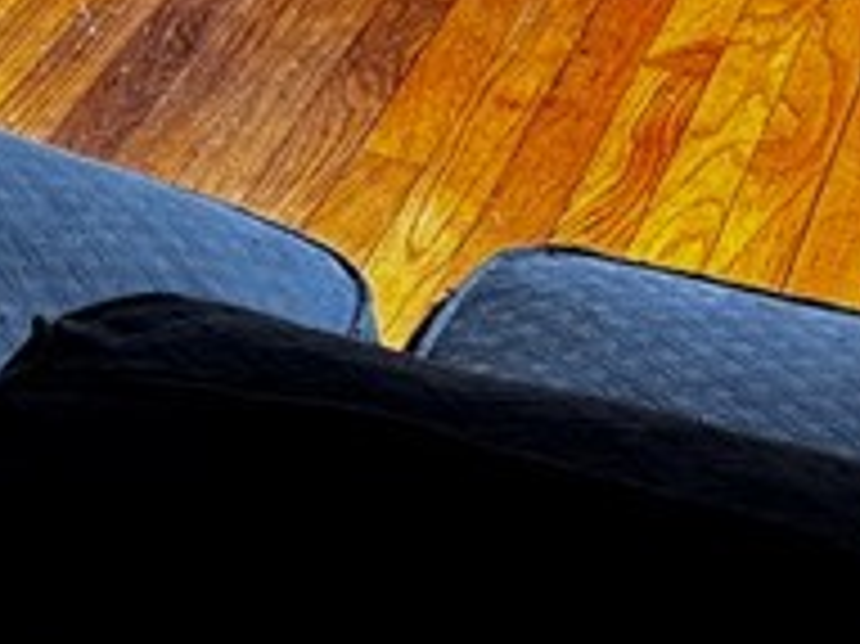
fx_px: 3203
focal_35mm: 129
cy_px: -959
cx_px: -729
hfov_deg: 13.6
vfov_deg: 9.9
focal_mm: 6.76
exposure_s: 1/121
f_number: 1.78
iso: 64
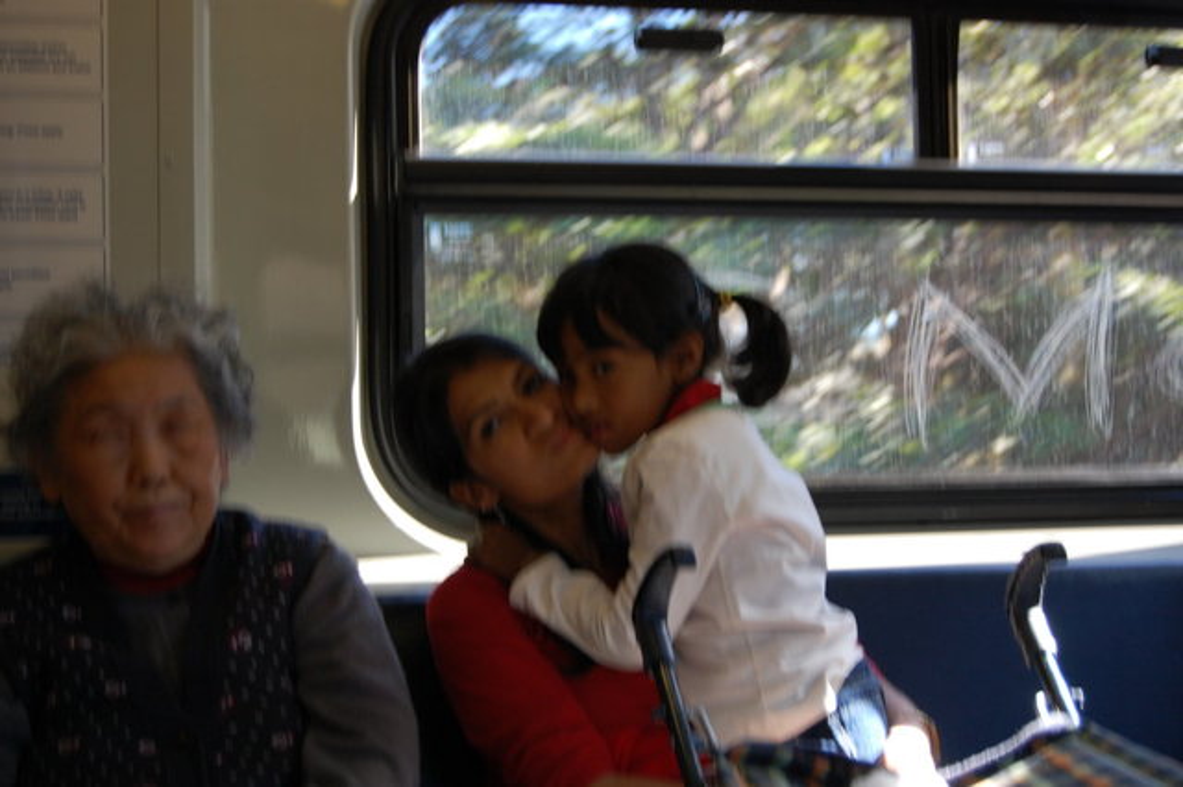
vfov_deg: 21.5
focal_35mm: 63
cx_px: 592
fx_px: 2069
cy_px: 394
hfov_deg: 31.9
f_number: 5.3
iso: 400
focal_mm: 42
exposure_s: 1/80
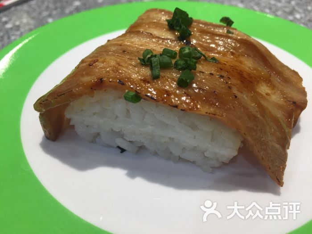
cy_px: 117
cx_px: 156
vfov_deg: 48.2
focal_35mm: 29
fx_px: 261
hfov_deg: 61.7
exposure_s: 1/50
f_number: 2.2
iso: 40
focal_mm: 4.15
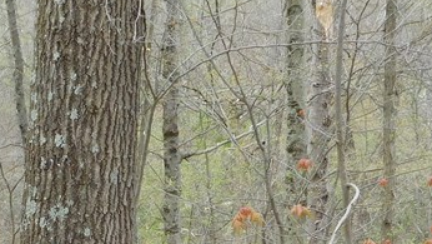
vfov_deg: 10.3
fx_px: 1329
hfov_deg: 18.0
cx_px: -9
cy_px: 267
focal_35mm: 116
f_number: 3.5
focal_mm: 6.3
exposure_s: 1/200
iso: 125
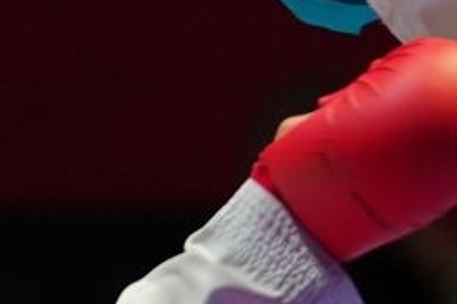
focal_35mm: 1334
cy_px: 641
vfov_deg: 1.0
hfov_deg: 1.5
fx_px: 16933
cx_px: 773
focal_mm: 187
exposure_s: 1/1000
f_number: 2.8
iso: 1250
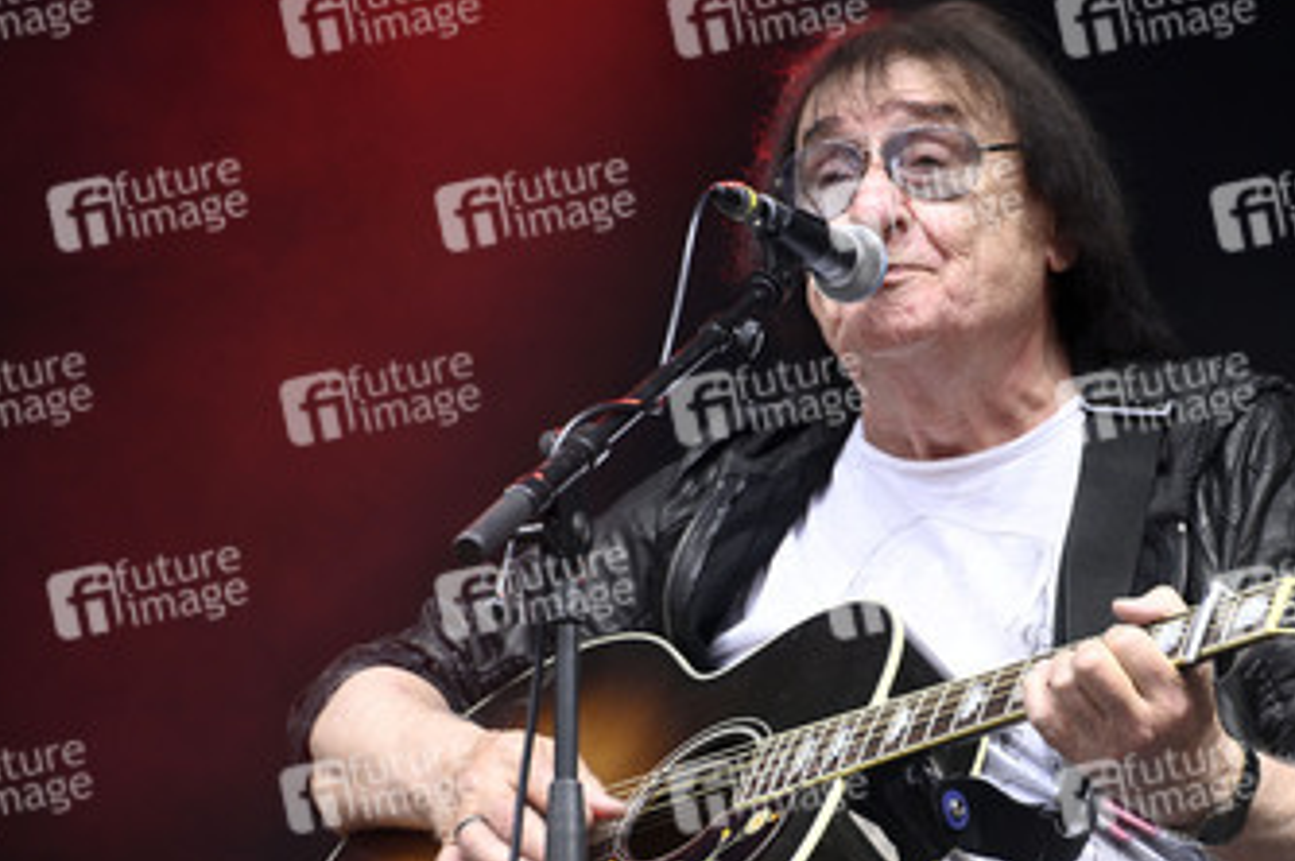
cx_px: 820
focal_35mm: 405
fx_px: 14554
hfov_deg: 5.1
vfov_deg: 3.4
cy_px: 496
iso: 500
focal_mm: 300
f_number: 6.3
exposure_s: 1/250
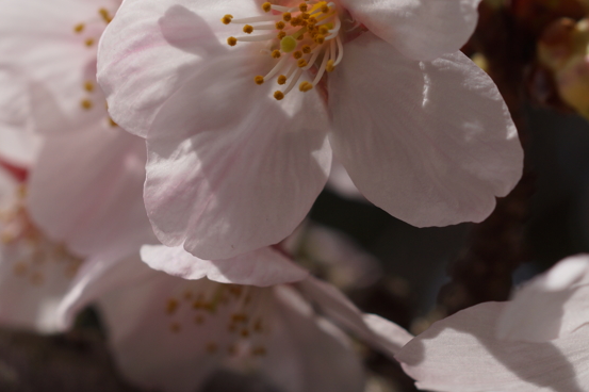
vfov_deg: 9.8
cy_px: 76
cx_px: 174
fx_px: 2273
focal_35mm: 139
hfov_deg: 14.7
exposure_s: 1/750
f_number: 5.6
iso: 100
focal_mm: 50
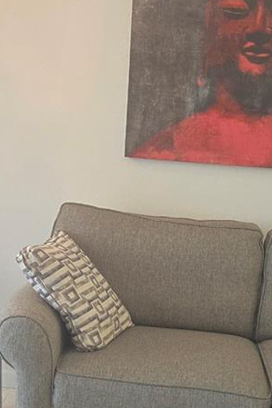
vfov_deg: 30.9
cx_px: 151
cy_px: 308
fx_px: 726
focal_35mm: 64
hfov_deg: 21.2
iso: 640
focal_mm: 5.4
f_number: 1.8
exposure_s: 1/120
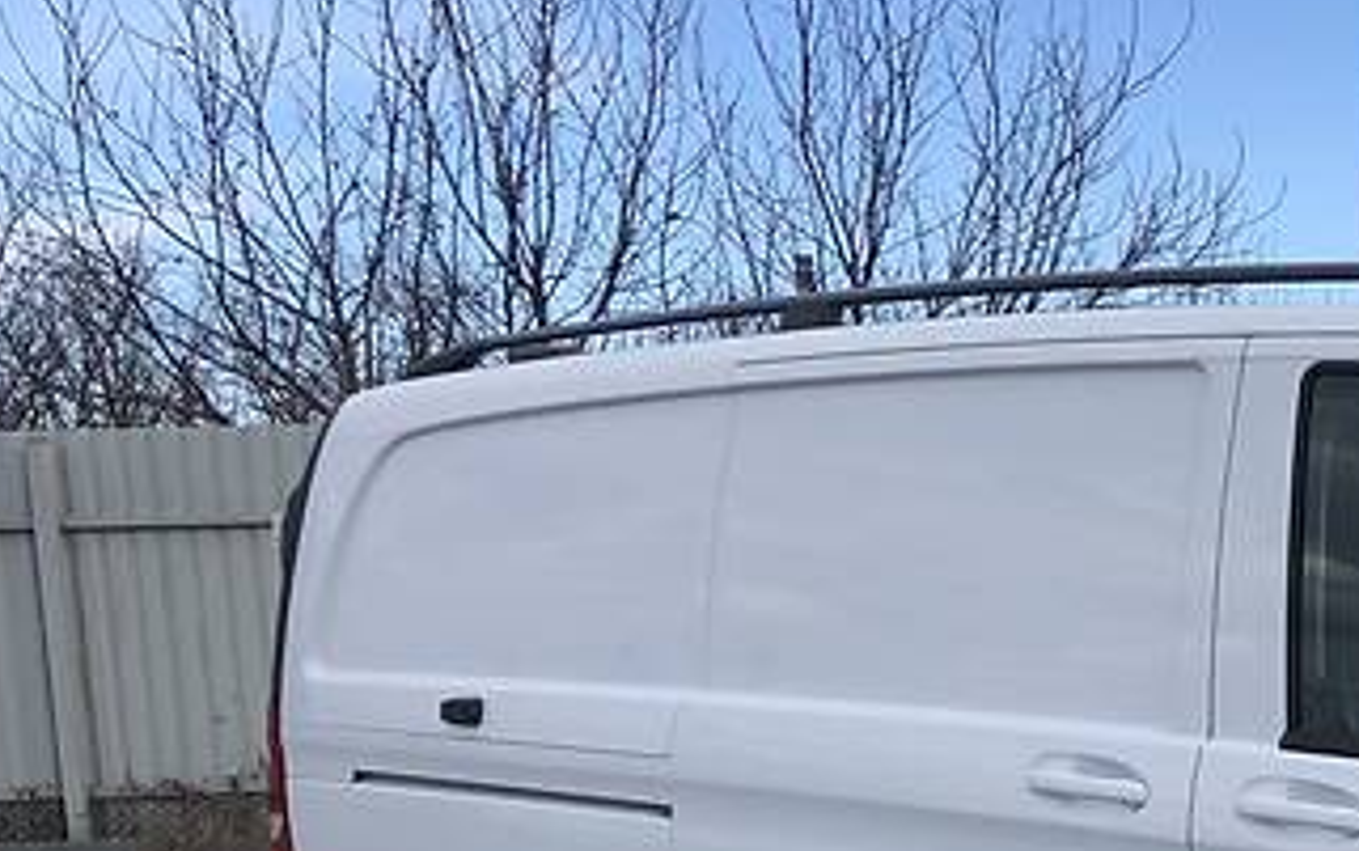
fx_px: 2742
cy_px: 1033
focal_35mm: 74
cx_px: 1626
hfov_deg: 25.1
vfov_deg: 16.8
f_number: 1.8
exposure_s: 1/1171
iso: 20
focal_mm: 4
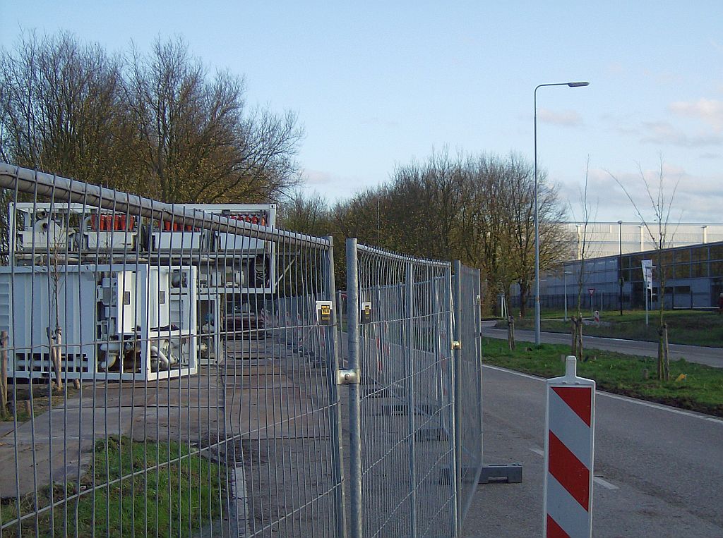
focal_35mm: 56
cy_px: 269
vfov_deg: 26.0
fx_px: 1167
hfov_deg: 34.4
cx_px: 362
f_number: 3.4
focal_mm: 9.3
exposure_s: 1/336
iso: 100
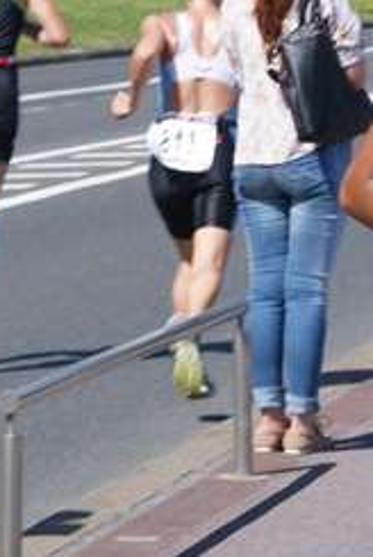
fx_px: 5315
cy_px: 34
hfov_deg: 4.0
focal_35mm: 343
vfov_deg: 6.0
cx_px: 328
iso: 100
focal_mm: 70
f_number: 10
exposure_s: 1/160
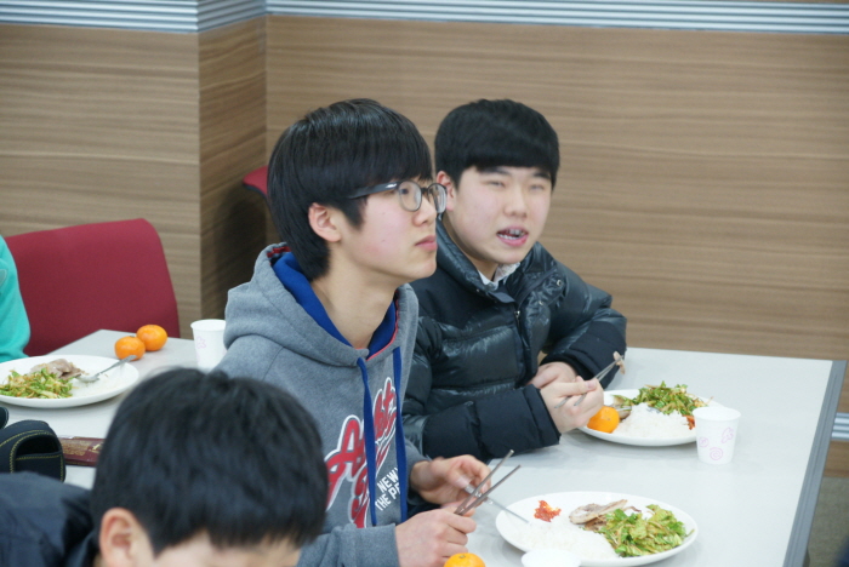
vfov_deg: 16.6
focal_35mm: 82
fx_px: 1947
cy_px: 284
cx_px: 424
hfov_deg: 24.6
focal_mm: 55
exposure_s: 1/15
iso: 800
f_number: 4.5
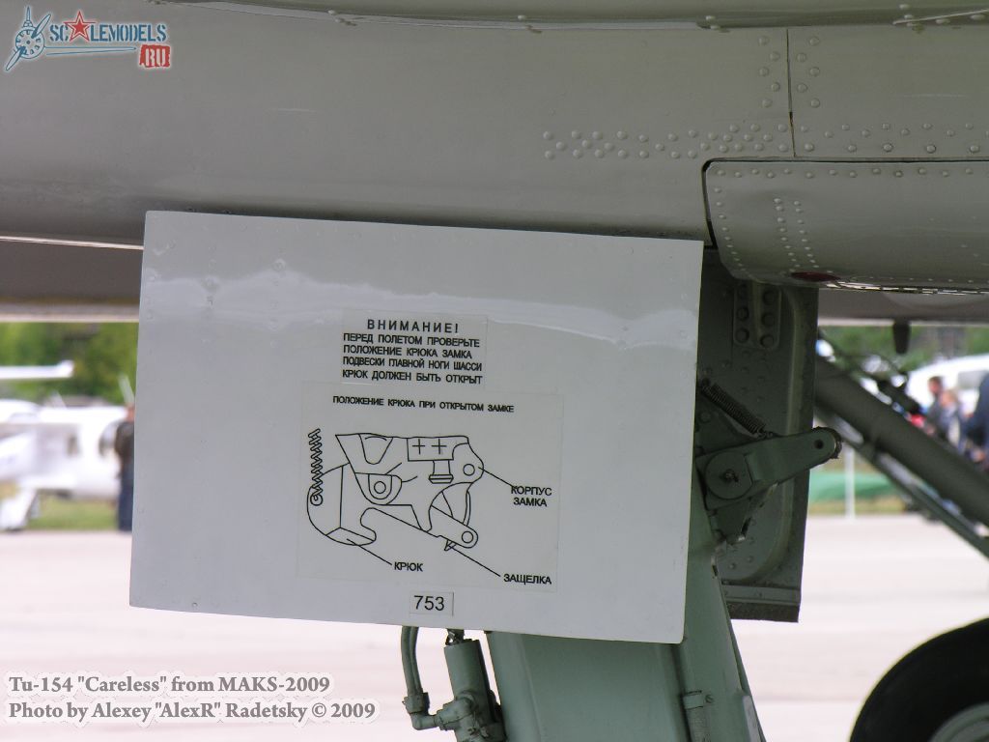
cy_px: 371
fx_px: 6857
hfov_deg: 8.2
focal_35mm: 240
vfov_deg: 6.2
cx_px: 494
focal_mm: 61
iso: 50
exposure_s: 1/65.5
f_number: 4.9
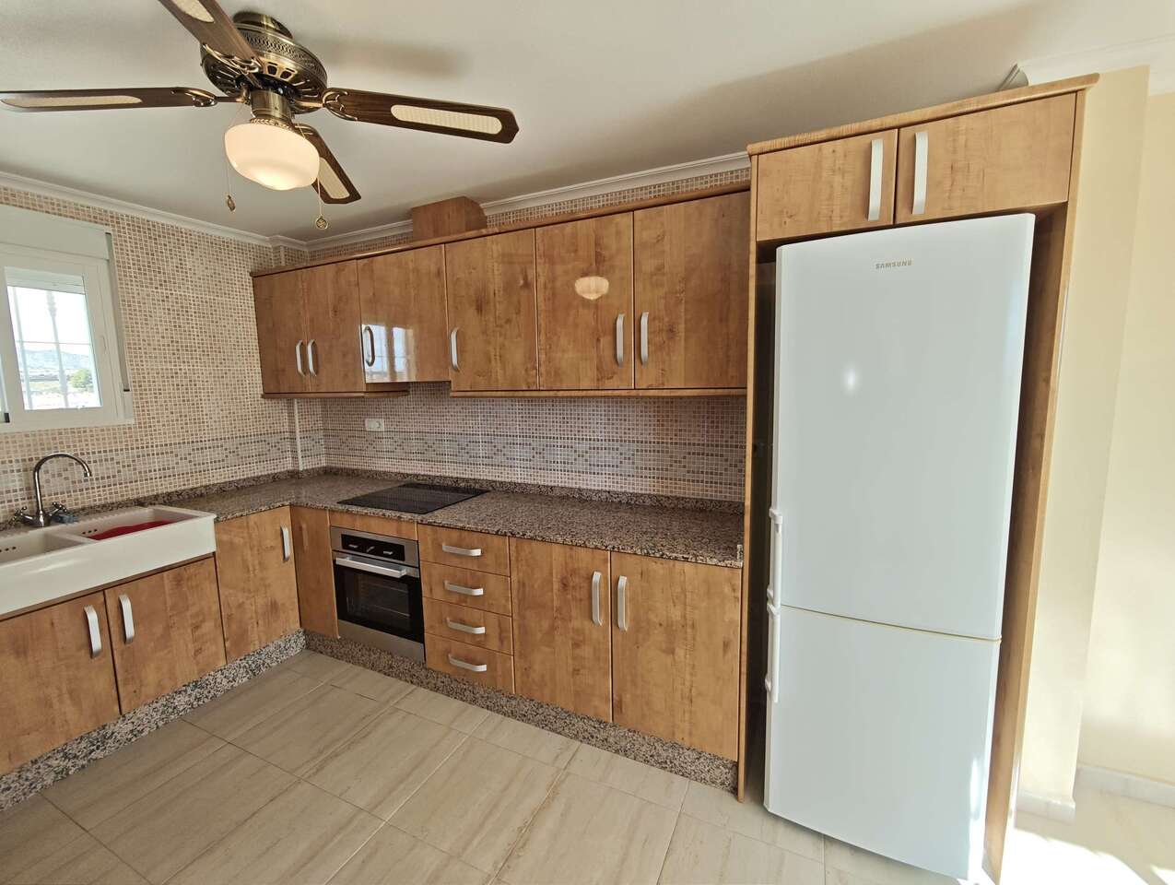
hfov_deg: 102.0
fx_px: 476
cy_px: 442
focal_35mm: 14
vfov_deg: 85.8
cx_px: 588
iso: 64
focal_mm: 2.16
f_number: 2.2
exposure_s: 1/100
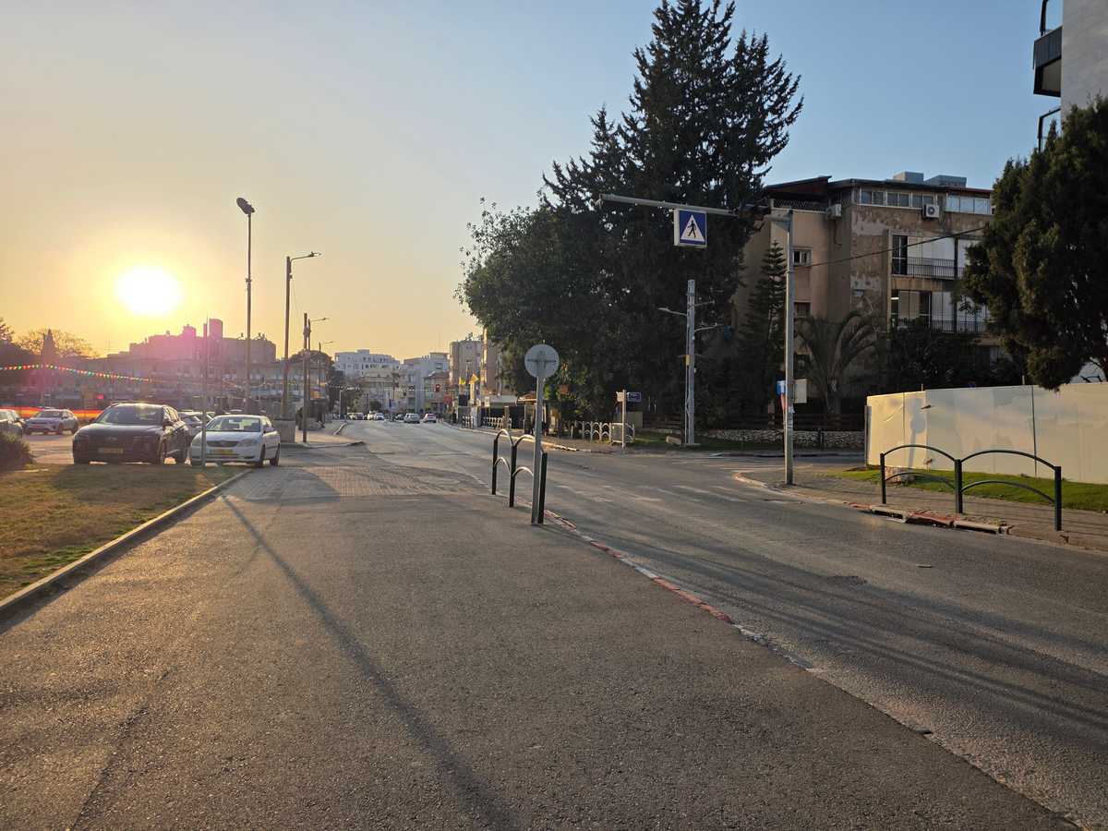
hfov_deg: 73.9
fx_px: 736
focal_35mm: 23
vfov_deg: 58.9
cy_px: 416
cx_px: 554
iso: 80
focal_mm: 6.25
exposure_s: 1/6150
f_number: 1.7
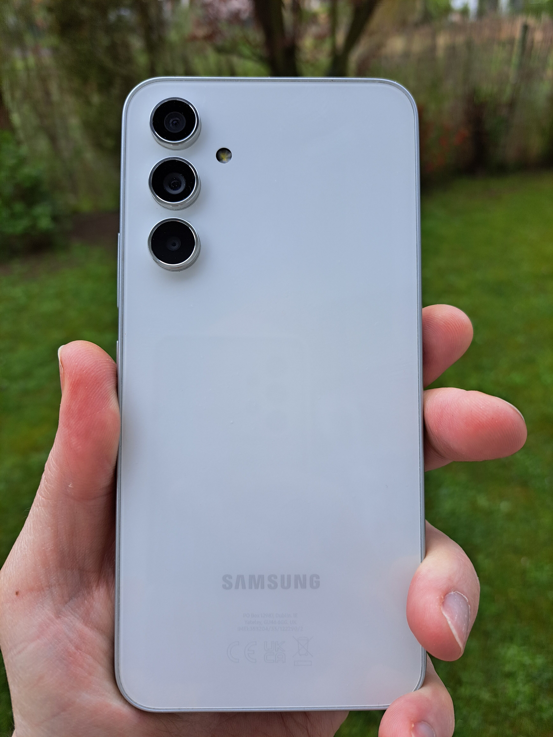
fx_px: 511
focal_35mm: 24
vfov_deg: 71.6
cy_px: 368
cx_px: 276
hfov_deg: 56.8
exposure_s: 1/286
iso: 50
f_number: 1.8
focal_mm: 5.23
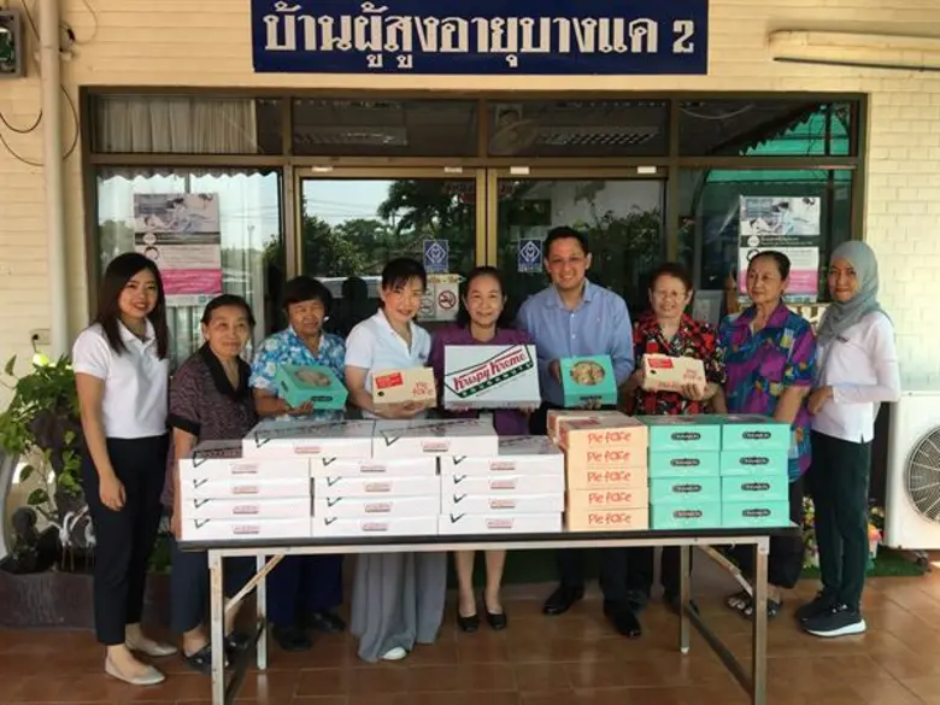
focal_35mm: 29
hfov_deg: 61.7
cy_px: 352
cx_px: 470
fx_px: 787
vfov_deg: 48.2
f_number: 2.2
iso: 25
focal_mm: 4.15
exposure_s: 1/215
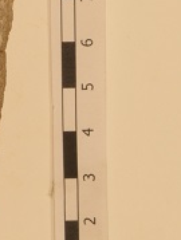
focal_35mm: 308
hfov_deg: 4.7
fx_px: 2140
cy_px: -79
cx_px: -234
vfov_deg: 6.4
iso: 160
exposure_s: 1
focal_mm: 40
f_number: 25
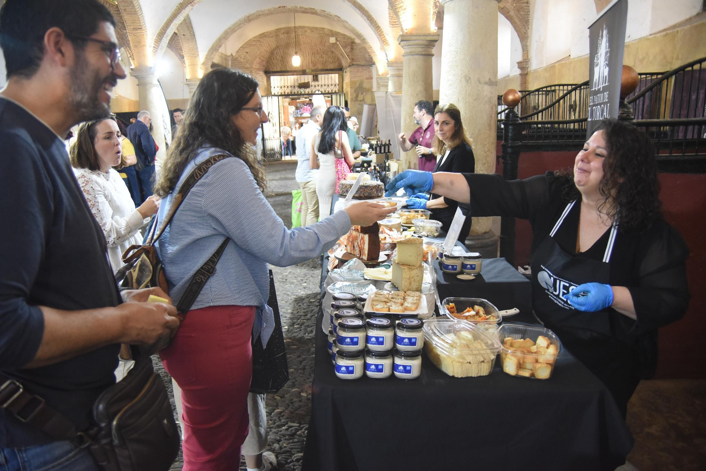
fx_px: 569
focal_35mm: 29
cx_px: 353
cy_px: 236
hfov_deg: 63.6
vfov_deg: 45.0
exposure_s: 1/200
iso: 5000
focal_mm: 29
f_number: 5.6
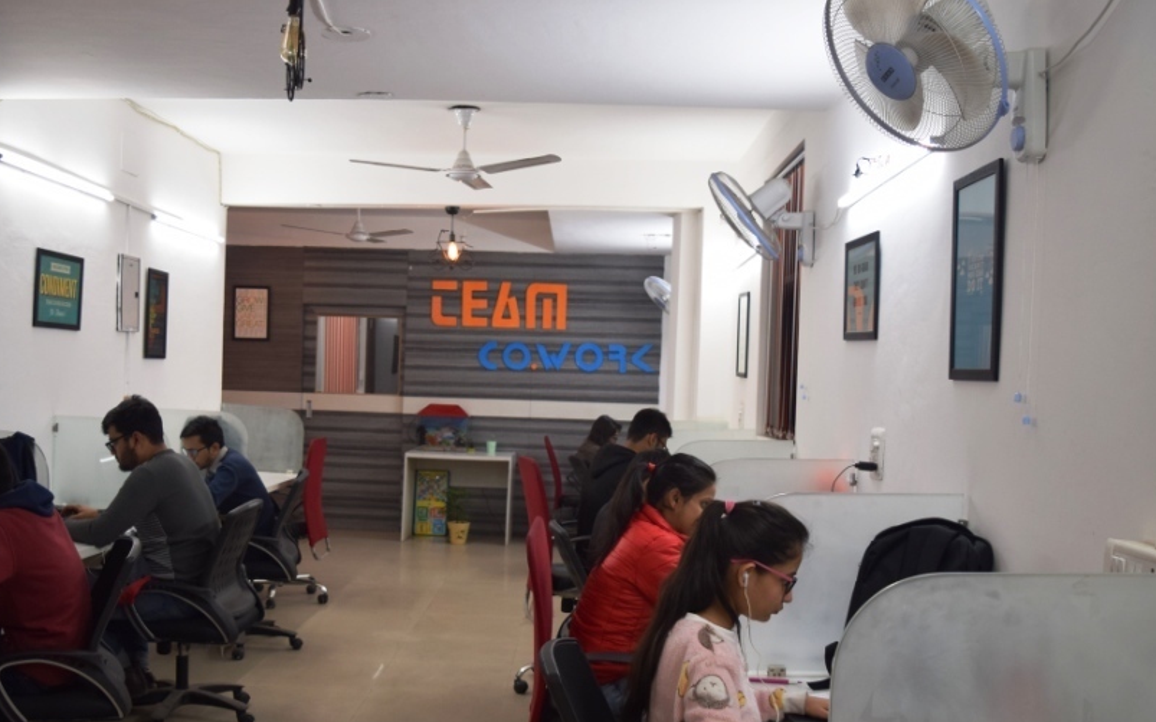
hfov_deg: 50.3
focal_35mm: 39
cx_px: 531
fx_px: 1229
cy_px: 444
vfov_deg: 32.6
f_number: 4
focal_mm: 20
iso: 400
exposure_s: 1/60
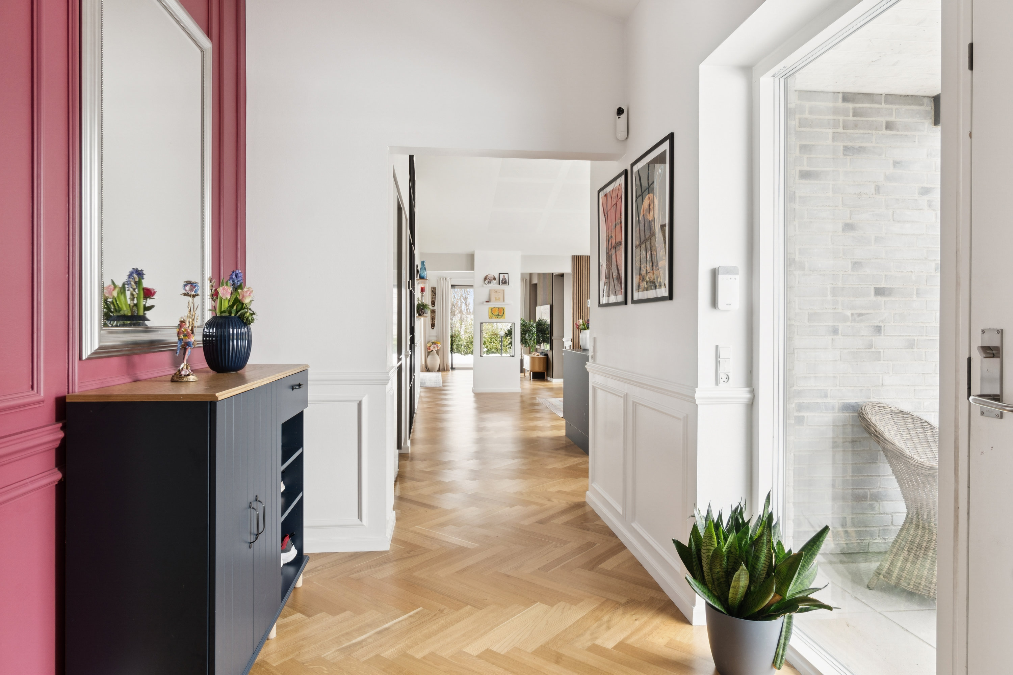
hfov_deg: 81.2
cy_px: 338
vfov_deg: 59.5
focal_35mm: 21
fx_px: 591
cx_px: 506
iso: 200
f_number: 8
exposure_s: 1/10
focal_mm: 14
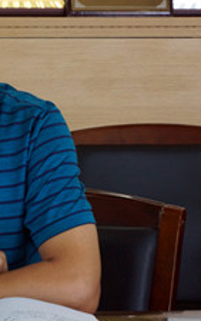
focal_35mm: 221
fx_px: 1933
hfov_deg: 5.9
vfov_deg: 9.5
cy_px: 135
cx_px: -72
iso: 800
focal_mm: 75
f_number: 9
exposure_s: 1/15
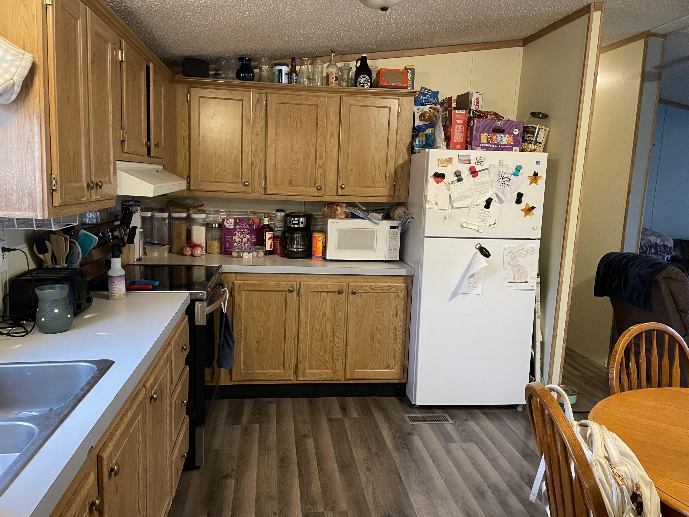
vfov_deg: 53.1
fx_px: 518
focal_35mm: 26
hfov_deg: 67.3
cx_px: 344
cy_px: 258
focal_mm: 4.2
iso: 400
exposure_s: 1/60
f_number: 1.6
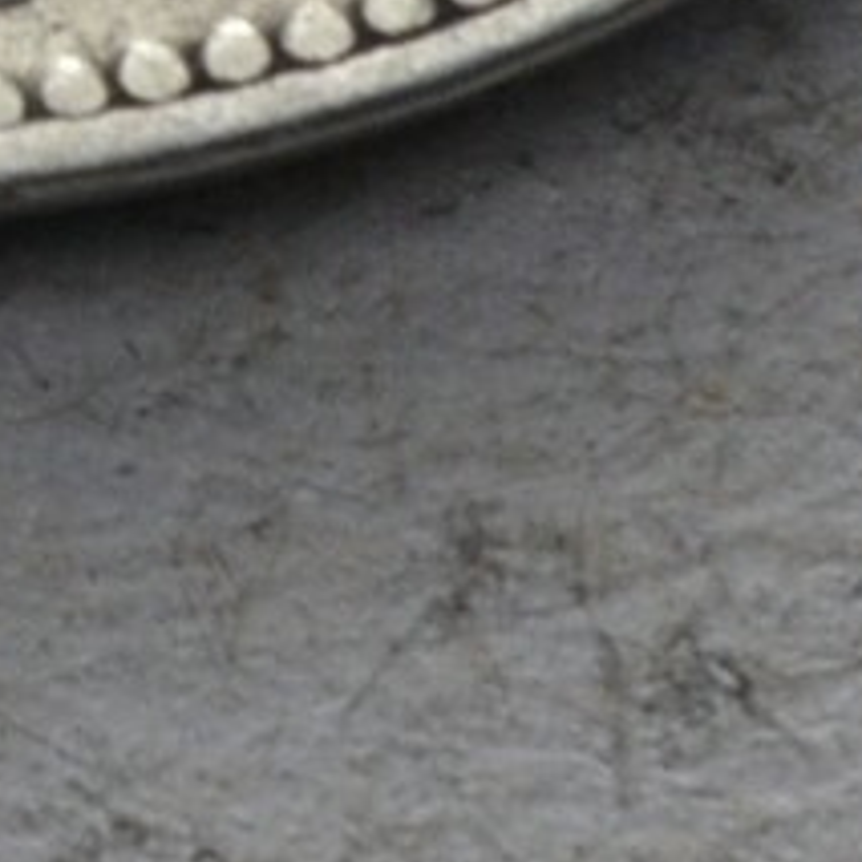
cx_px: -2250
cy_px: -1906
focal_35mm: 811
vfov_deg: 2.1
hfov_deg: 2.1
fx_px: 22846
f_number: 14
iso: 400
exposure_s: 1/250
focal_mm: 55
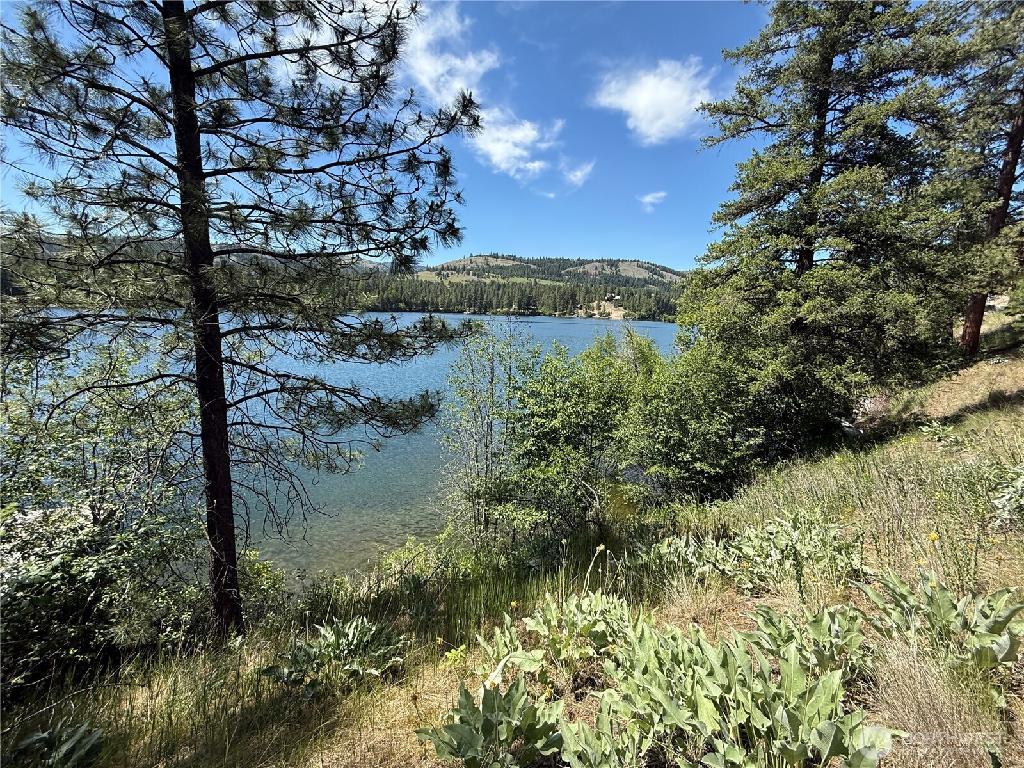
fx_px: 414
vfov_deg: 85.7
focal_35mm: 14
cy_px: 384
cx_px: 512
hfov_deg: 102.1
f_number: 2.2
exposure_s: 1/942
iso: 50
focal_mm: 2.22
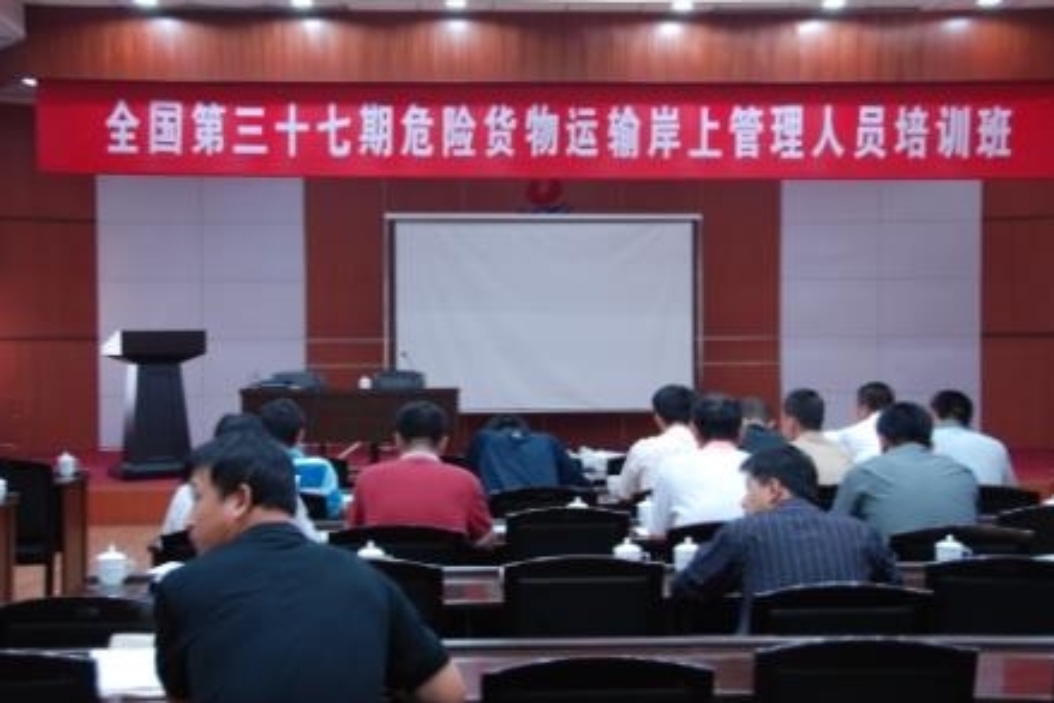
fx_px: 1391
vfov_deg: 28.4
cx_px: 531
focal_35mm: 48
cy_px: 355
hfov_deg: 41.5
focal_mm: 31
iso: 200
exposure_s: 1/3
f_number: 5.6
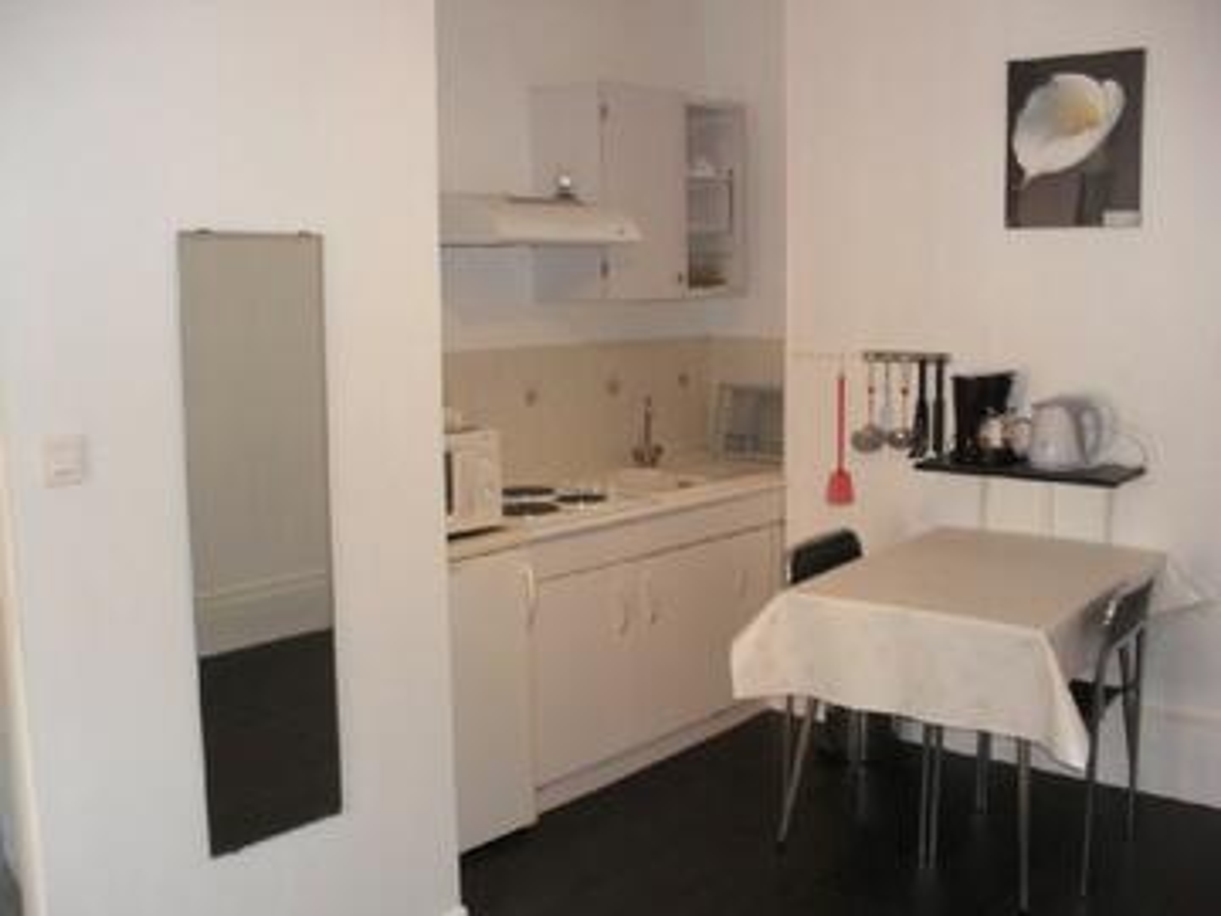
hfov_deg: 52.6
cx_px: 610
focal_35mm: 35
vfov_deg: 40.7
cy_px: 458
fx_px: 1235
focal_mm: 6.3
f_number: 3.2
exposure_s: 1/45
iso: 200
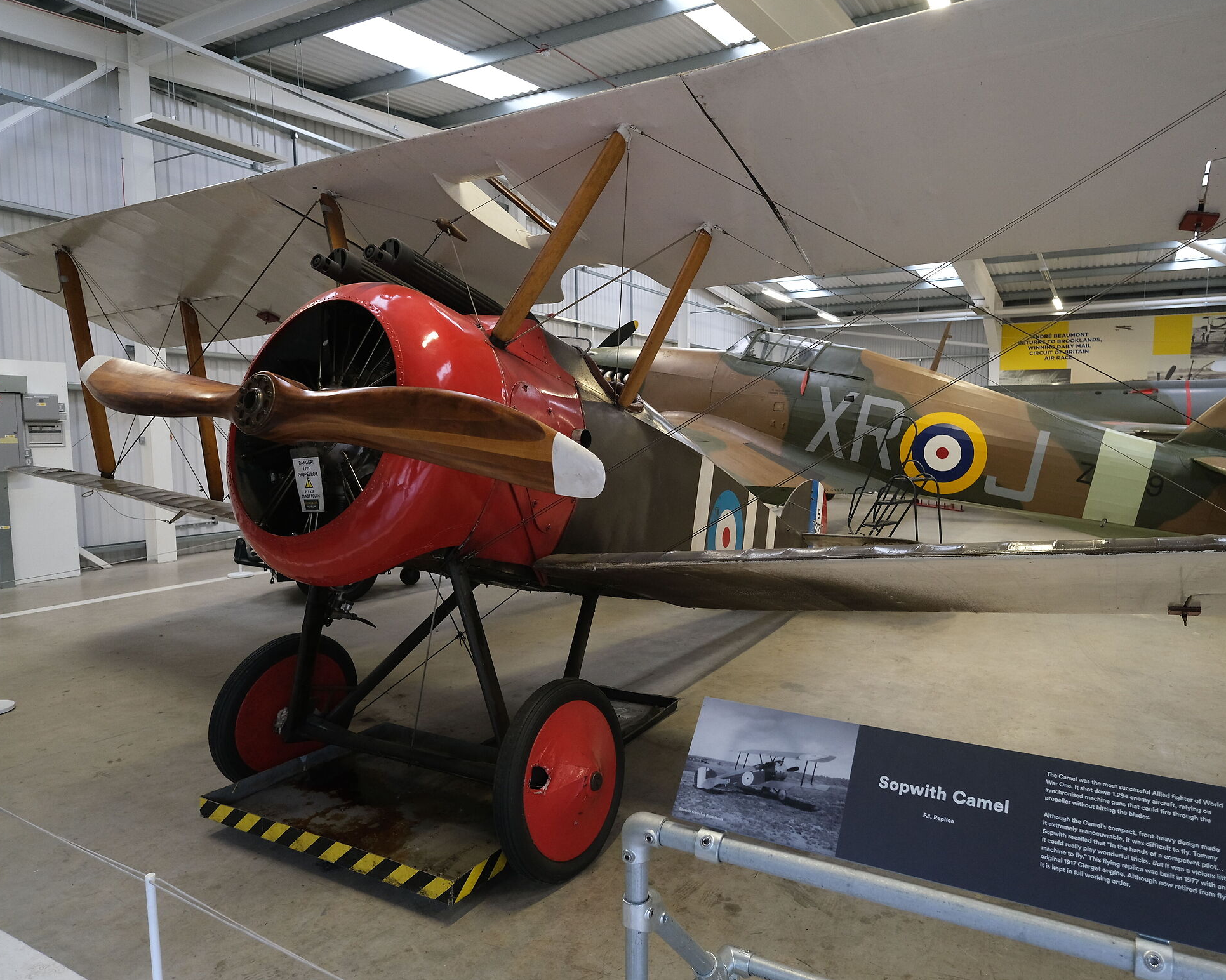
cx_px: 693
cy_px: 498
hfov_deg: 77.3
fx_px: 762
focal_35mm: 21
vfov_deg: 65.5
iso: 1000
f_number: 2.8
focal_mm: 12
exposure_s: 1/100
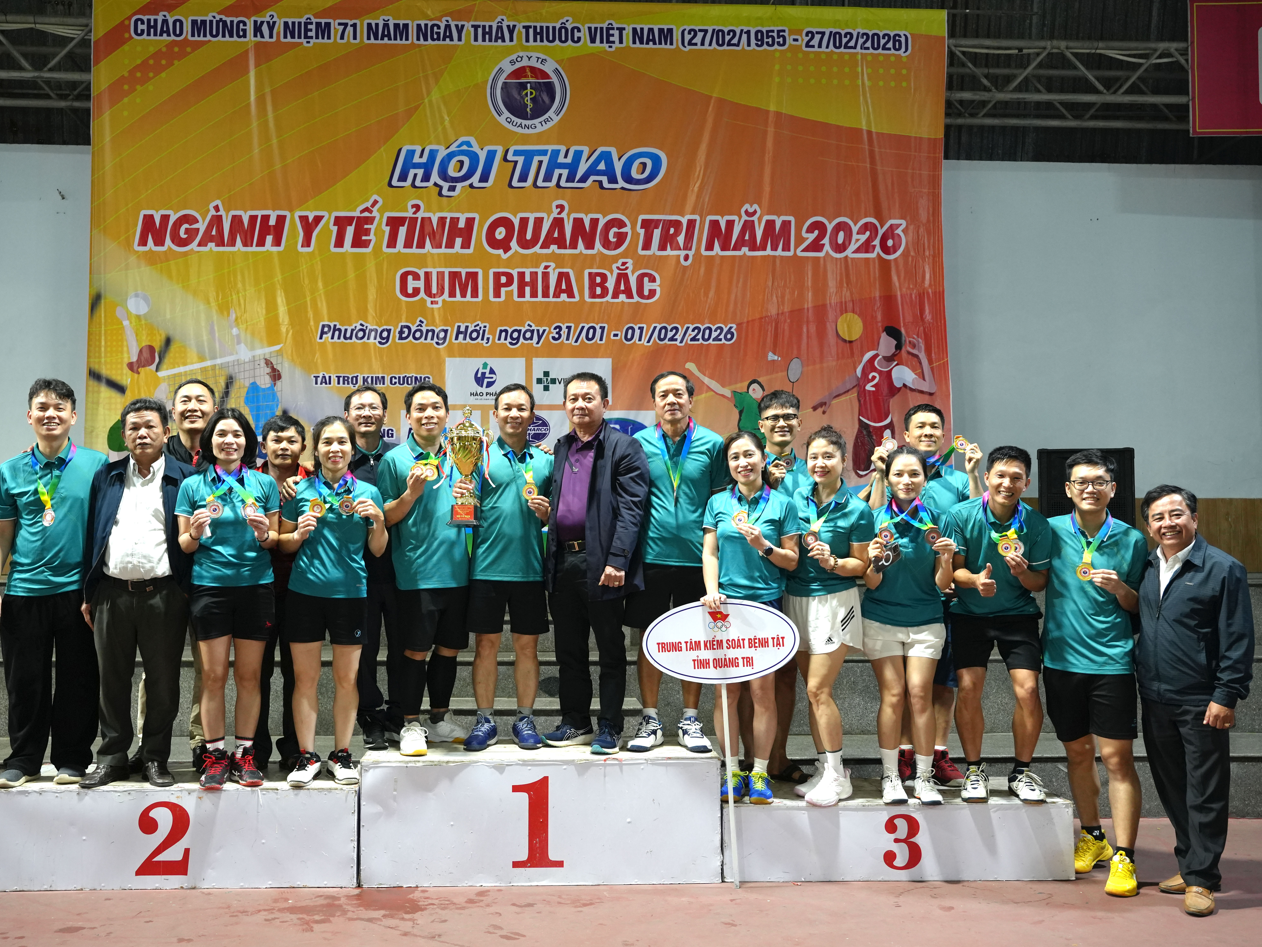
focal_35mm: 35
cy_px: 471
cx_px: 586
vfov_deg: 40.9
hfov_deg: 52.9
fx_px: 1268
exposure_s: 1/160
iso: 2500
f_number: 4
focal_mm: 31.7
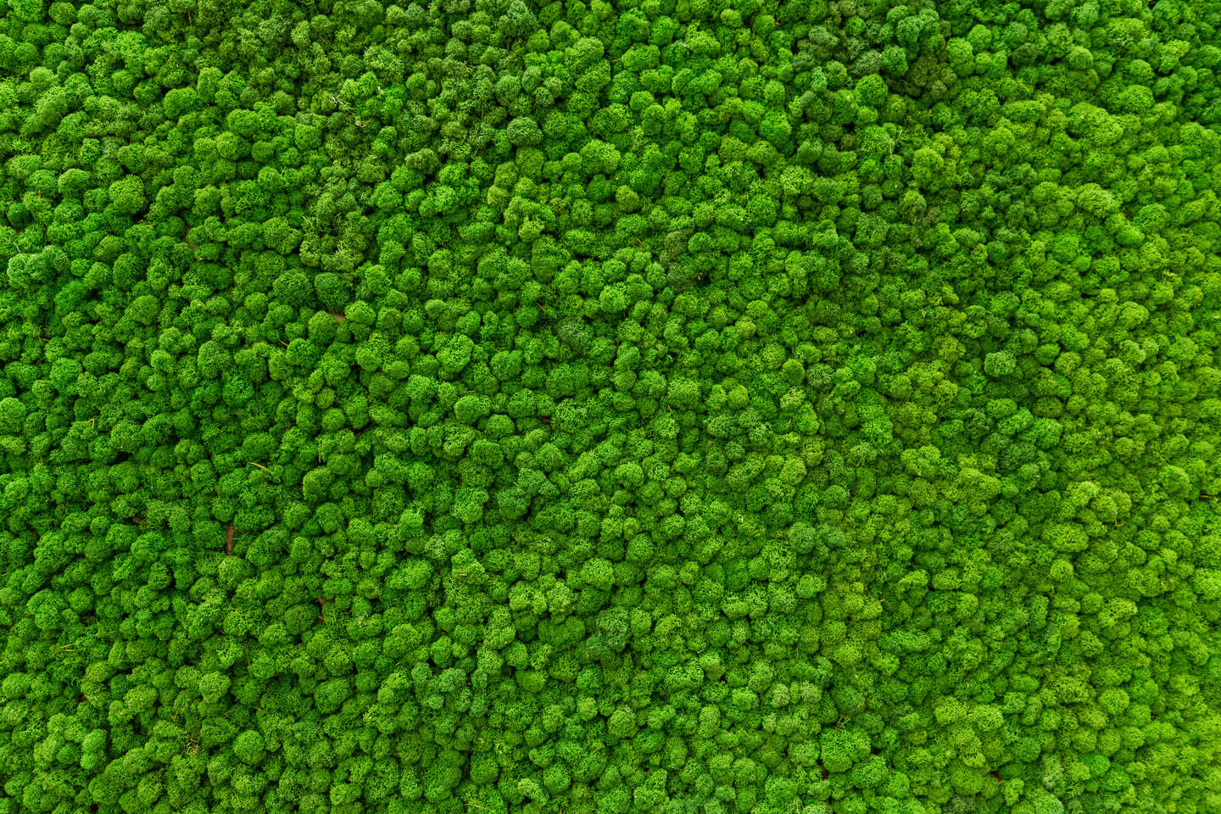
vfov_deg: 40.0
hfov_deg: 57.2
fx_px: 1119
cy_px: 407
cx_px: 610
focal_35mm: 33
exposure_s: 1/60
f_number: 4
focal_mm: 33
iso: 1600
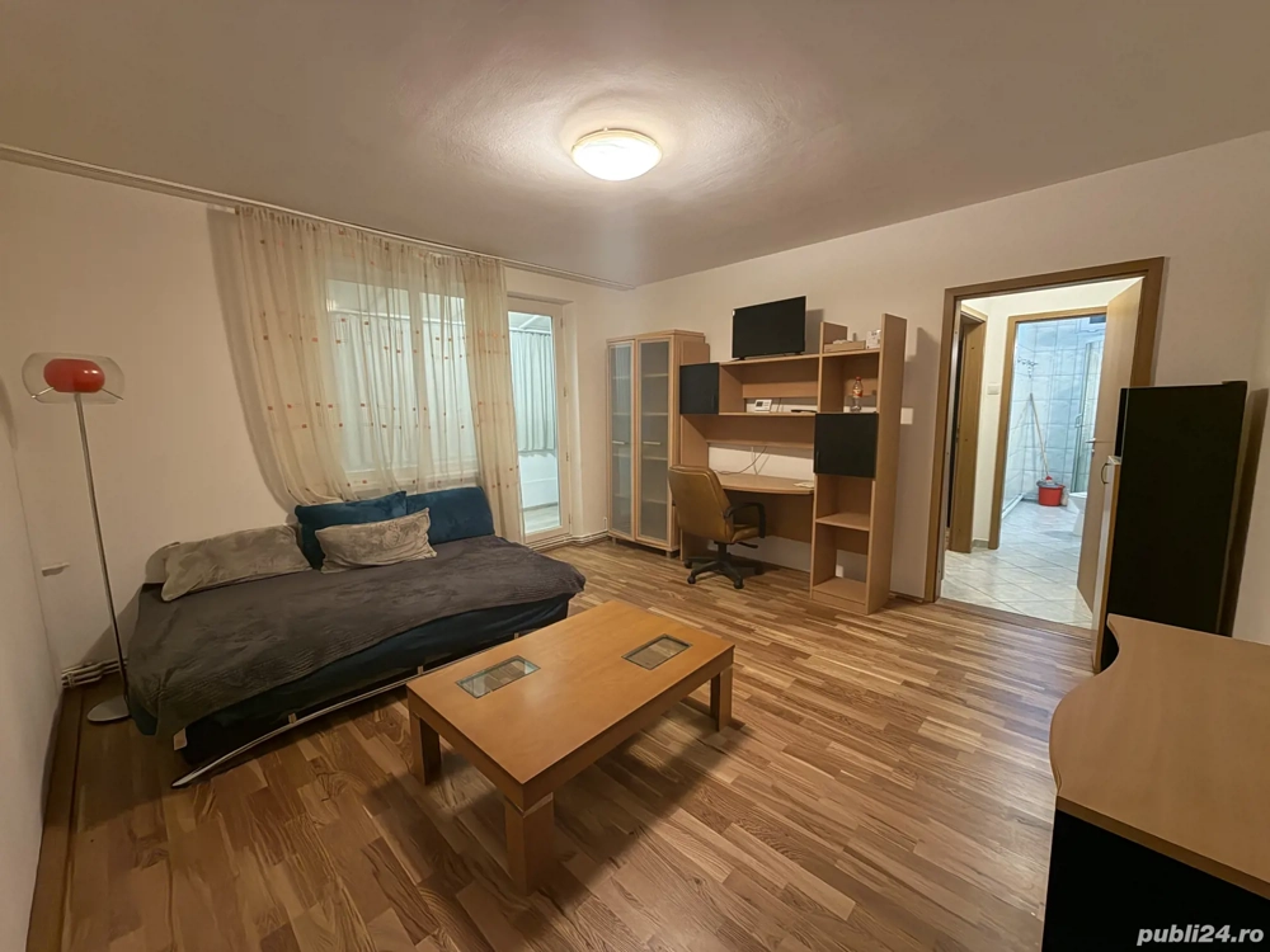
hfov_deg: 102.1
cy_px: 476
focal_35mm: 14
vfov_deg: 85.7
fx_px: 514
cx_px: 635
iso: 500
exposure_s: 1/33
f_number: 2.2
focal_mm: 2.22
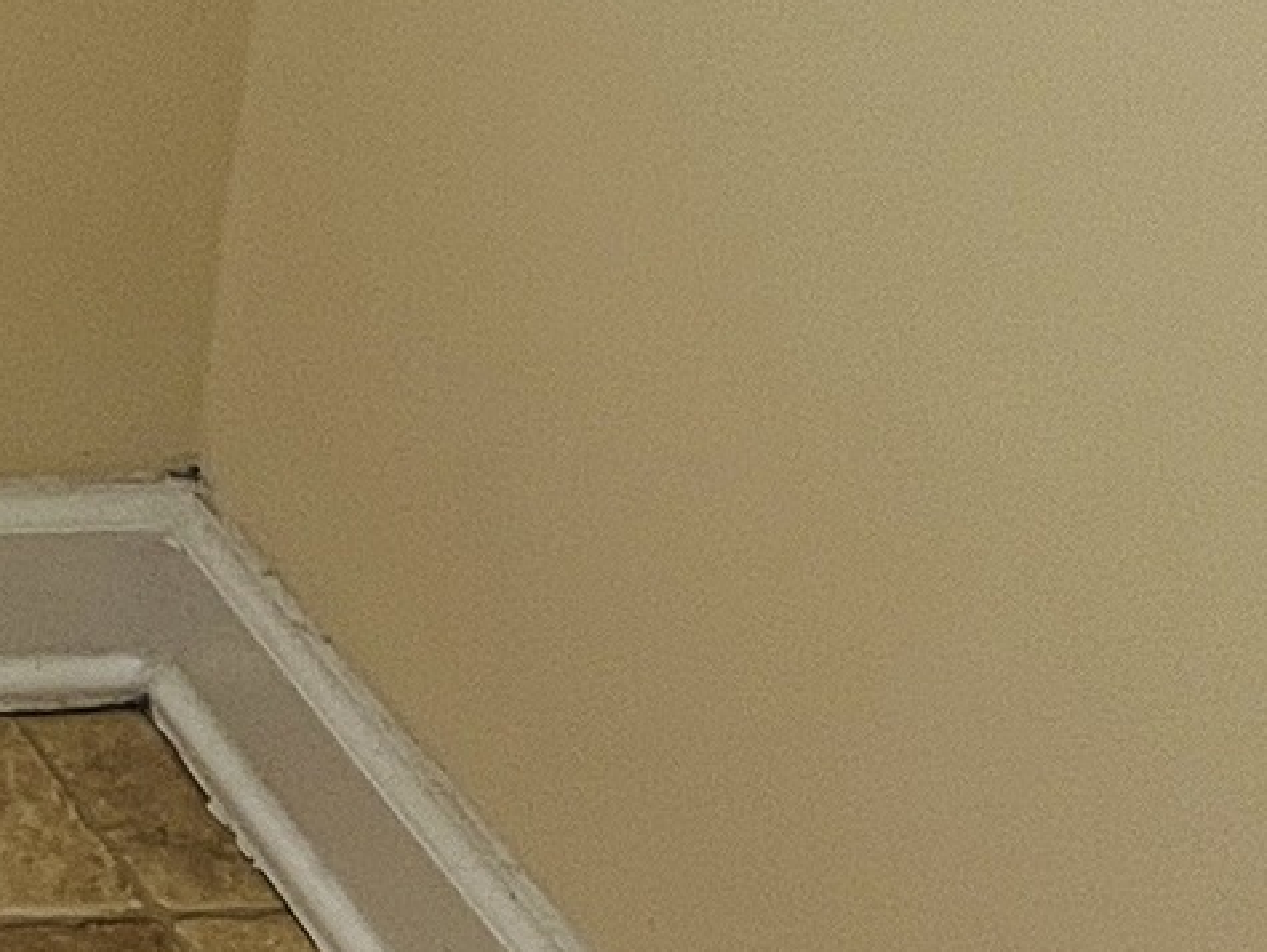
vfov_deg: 8.5
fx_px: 6154
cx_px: -1654
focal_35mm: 168
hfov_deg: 10.3
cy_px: -725
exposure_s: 1/60
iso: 200
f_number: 1.6
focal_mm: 5.1
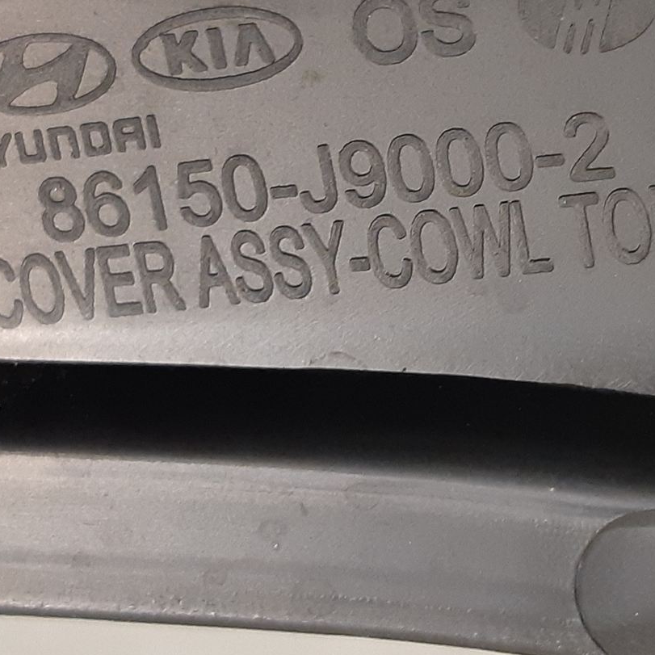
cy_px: 207
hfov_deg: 29.3
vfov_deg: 29.3
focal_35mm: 58
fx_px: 1242
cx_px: 457
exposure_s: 1/33
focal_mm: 3.93
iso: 250
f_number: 1.7
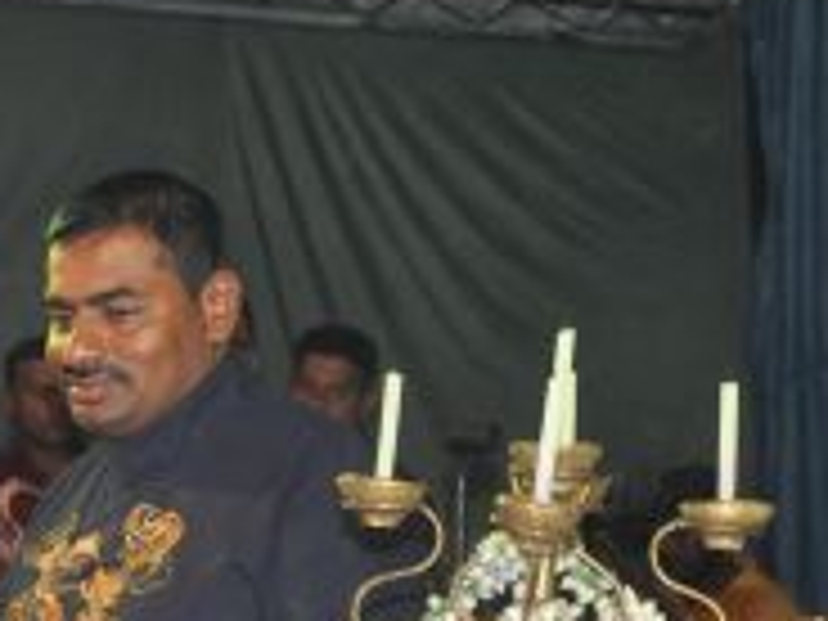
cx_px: 54
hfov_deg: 13.8
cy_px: 756
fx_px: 3373
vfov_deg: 10.3
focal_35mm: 141
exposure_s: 1/60
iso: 800
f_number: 4.2
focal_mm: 30
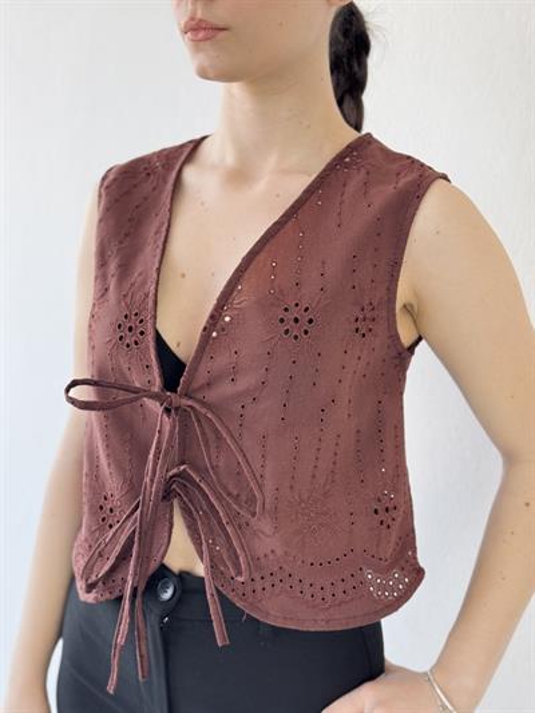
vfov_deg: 39.6
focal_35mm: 48
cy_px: 356
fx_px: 989
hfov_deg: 30.3
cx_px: 268
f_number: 1.78
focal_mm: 6.76
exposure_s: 1/100
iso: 100
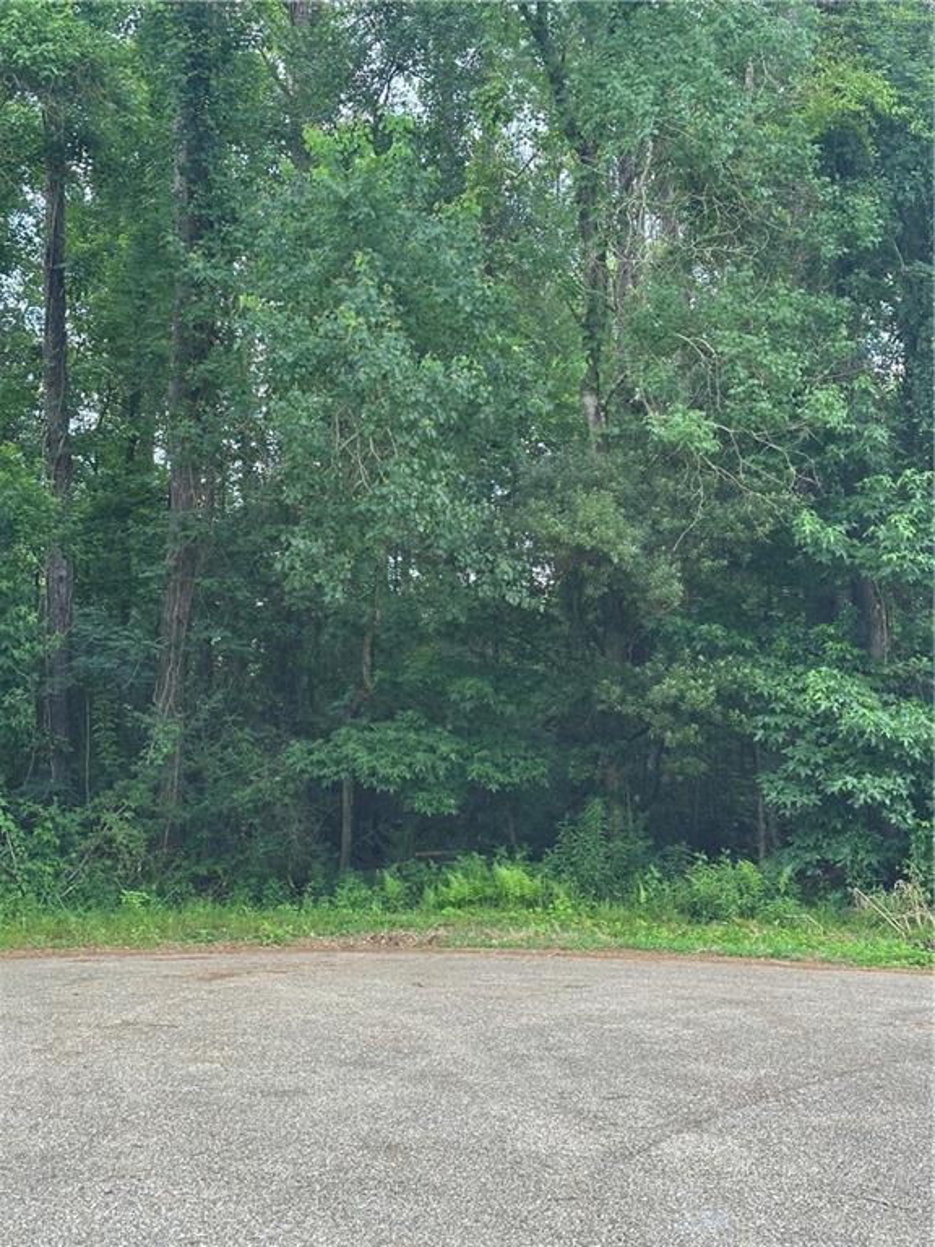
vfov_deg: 39.7
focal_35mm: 48
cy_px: 624
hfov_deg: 30.3
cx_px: 468
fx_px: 1729
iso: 80
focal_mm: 6.86
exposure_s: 1/159
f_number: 1.78
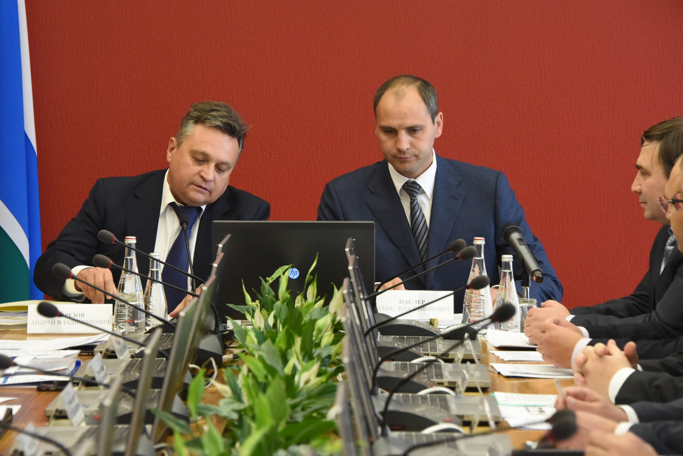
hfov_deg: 10.7
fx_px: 3644
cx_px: 338
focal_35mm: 192
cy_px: 168
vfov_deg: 7.2
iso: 5000
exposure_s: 1/160
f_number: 6.3
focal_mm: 150
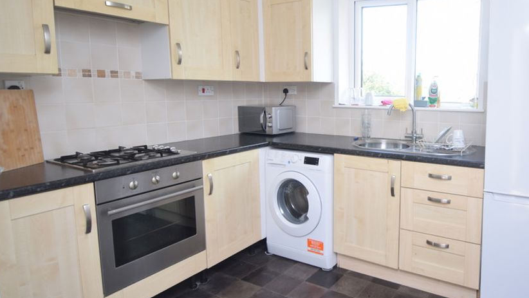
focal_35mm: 22
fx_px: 309
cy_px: 131
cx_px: 354
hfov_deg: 78.4
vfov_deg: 51.4
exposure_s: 1/60
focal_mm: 10
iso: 400
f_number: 4.5
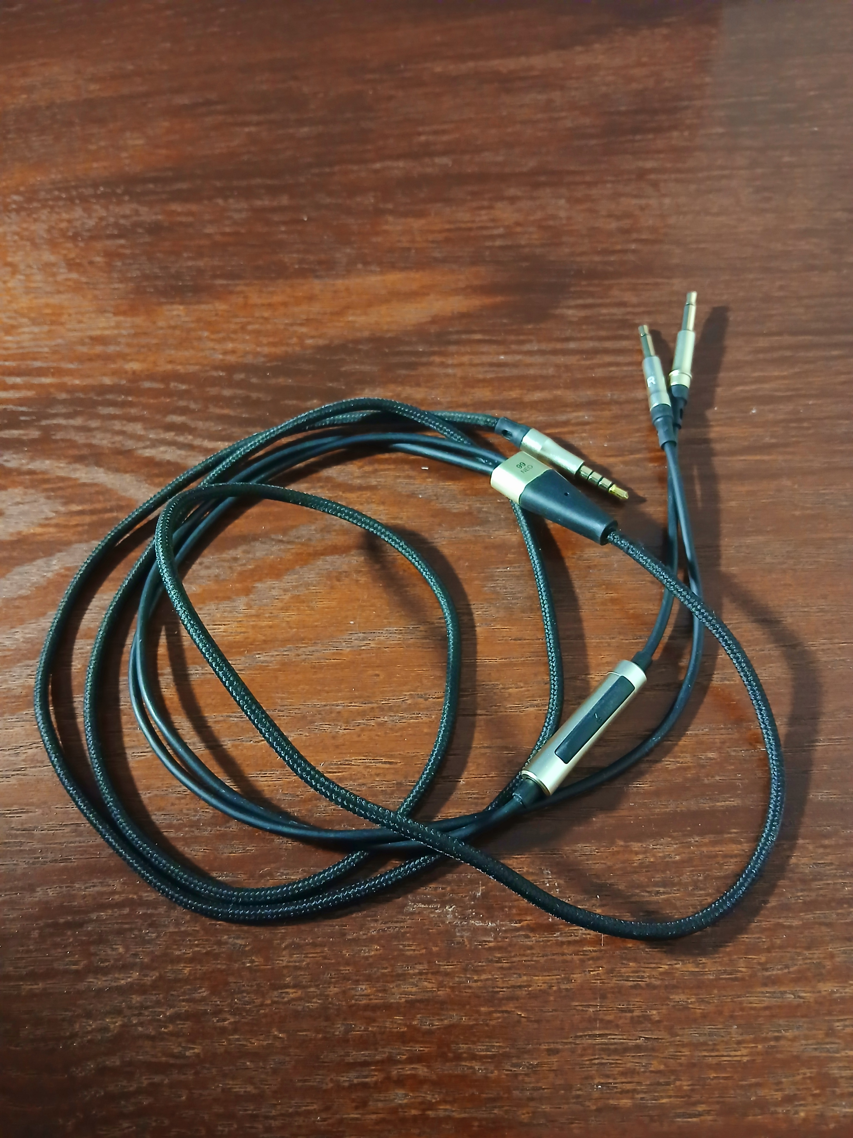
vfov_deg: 67.3
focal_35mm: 26
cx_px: 426
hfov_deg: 53.1
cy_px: 569
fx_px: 854
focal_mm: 3.98
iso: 400
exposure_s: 1/24
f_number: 1.8
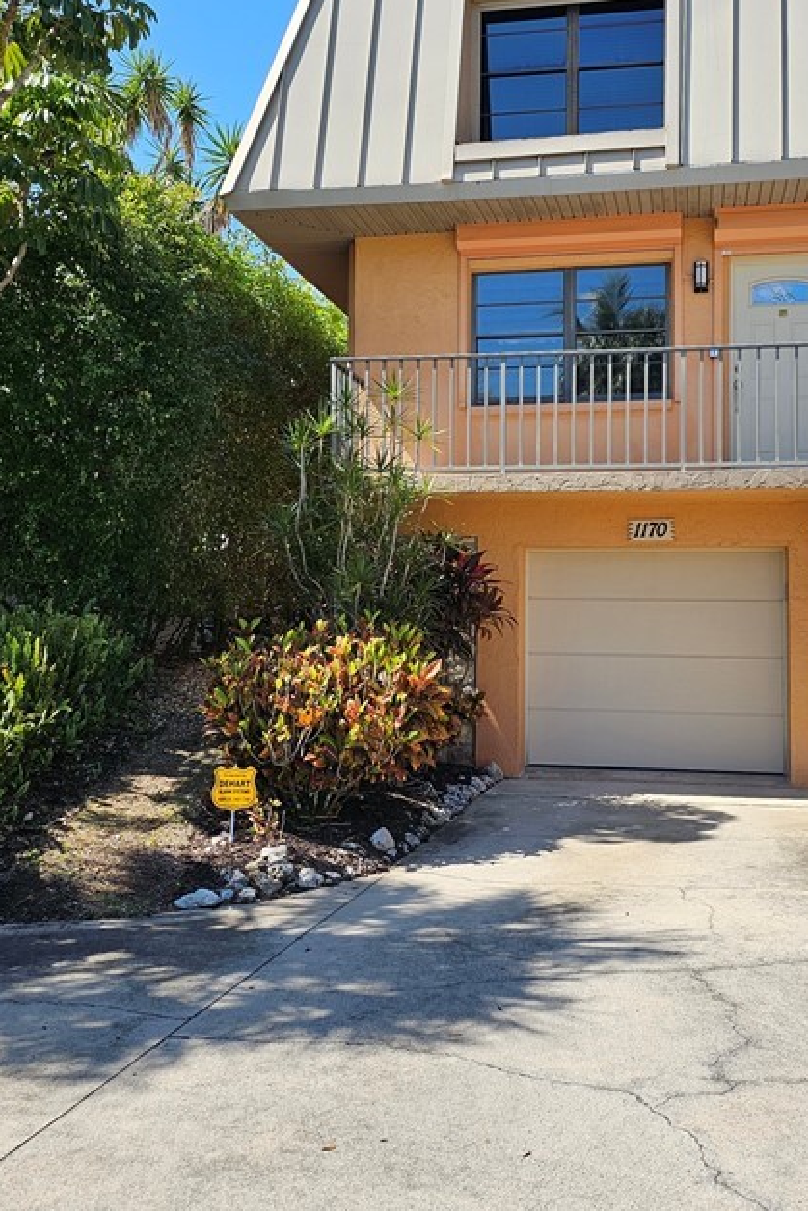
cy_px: 565
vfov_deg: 49.5
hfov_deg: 34.2
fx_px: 1312
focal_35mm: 39
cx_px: 459
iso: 20
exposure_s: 1/1024
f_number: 1.7
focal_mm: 6.3
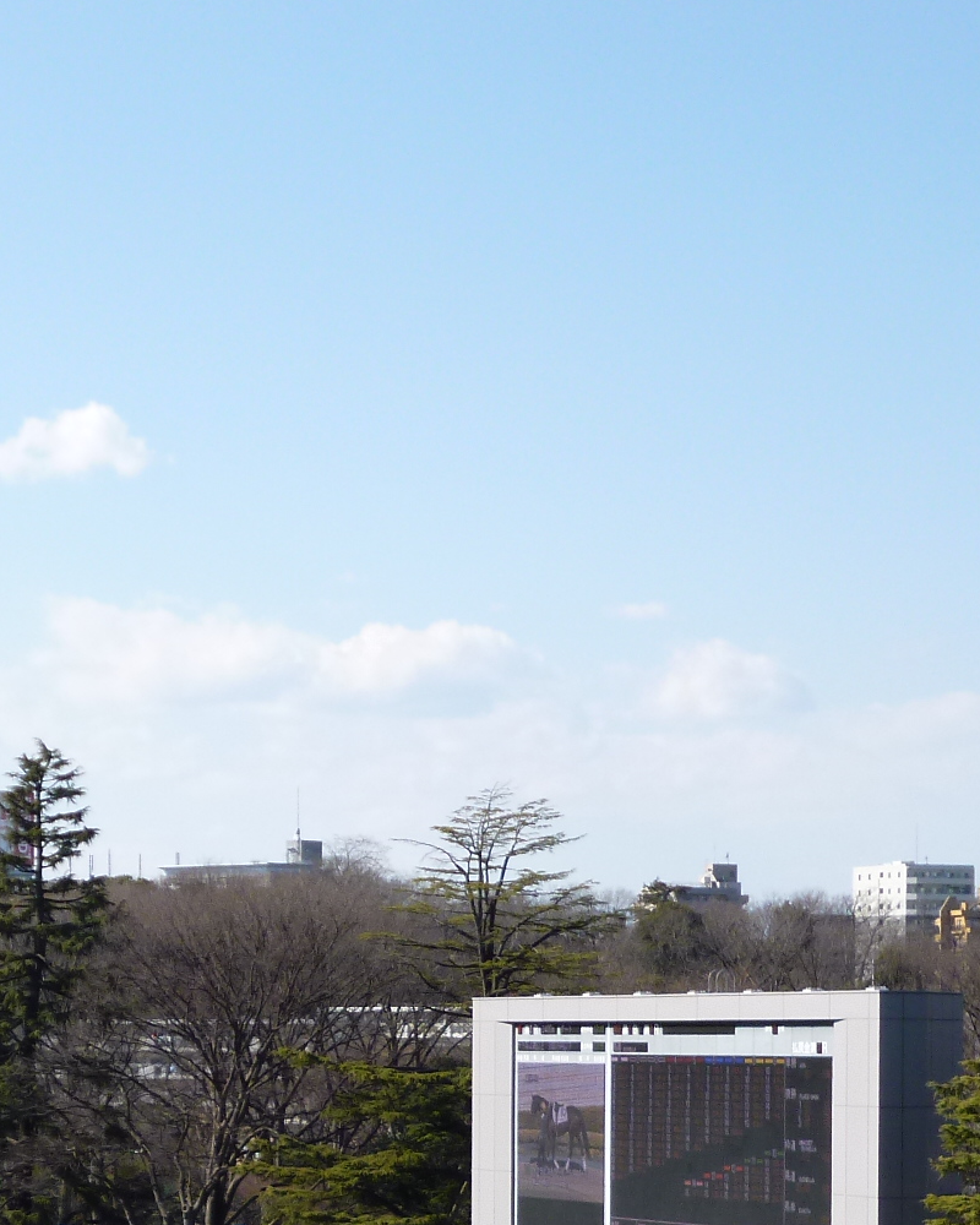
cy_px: 1167
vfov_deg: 15.8
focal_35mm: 120
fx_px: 4351
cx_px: 203
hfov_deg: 12.8
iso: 100
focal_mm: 8.6
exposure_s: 1/500
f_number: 4
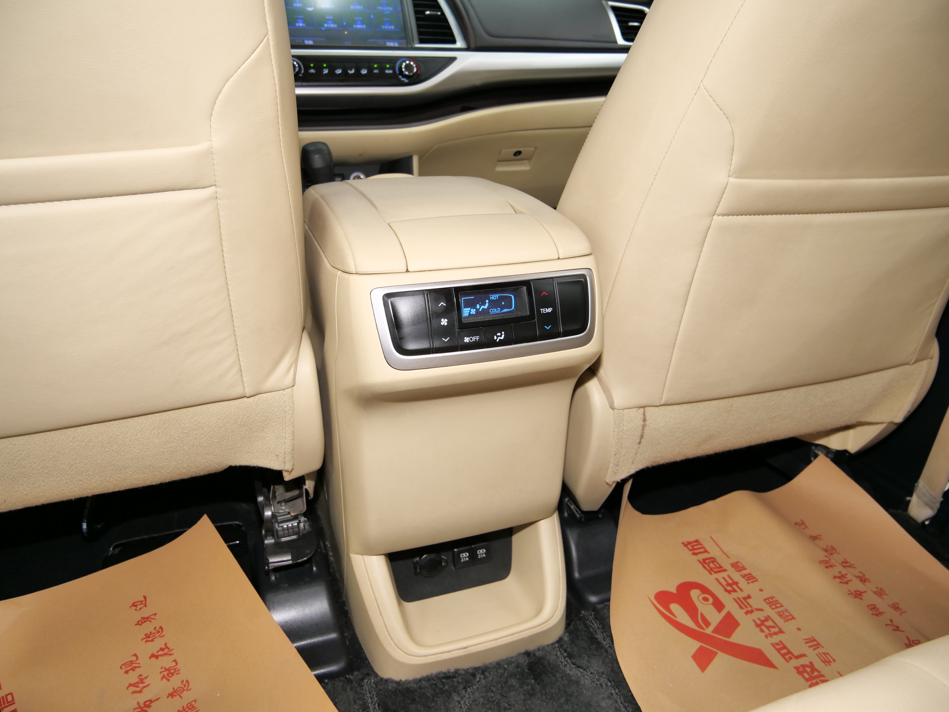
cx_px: 474
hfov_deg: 71.6
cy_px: 356
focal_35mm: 24
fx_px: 658
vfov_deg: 56.8
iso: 800
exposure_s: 1/30
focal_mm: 12
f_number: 3.5
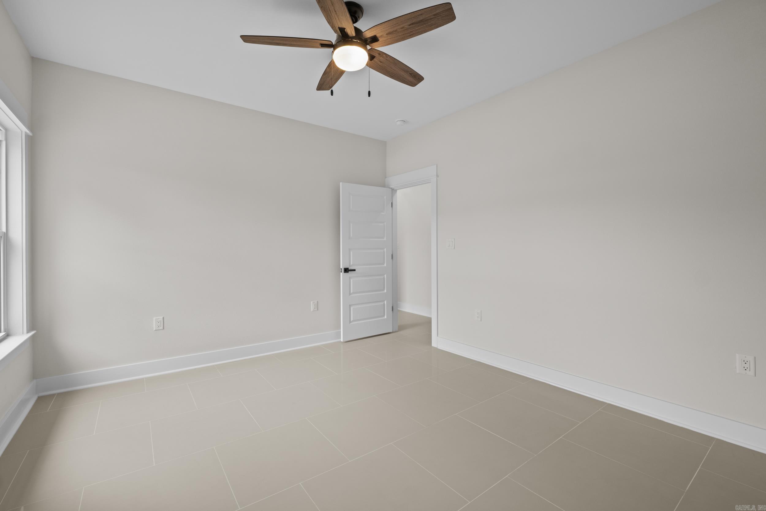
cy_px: 256
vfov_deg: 77.3
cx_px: 383
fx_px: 319
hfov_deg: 100.4
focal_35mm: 15
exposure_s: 1/4
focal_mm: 10
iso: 250
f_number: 7.1
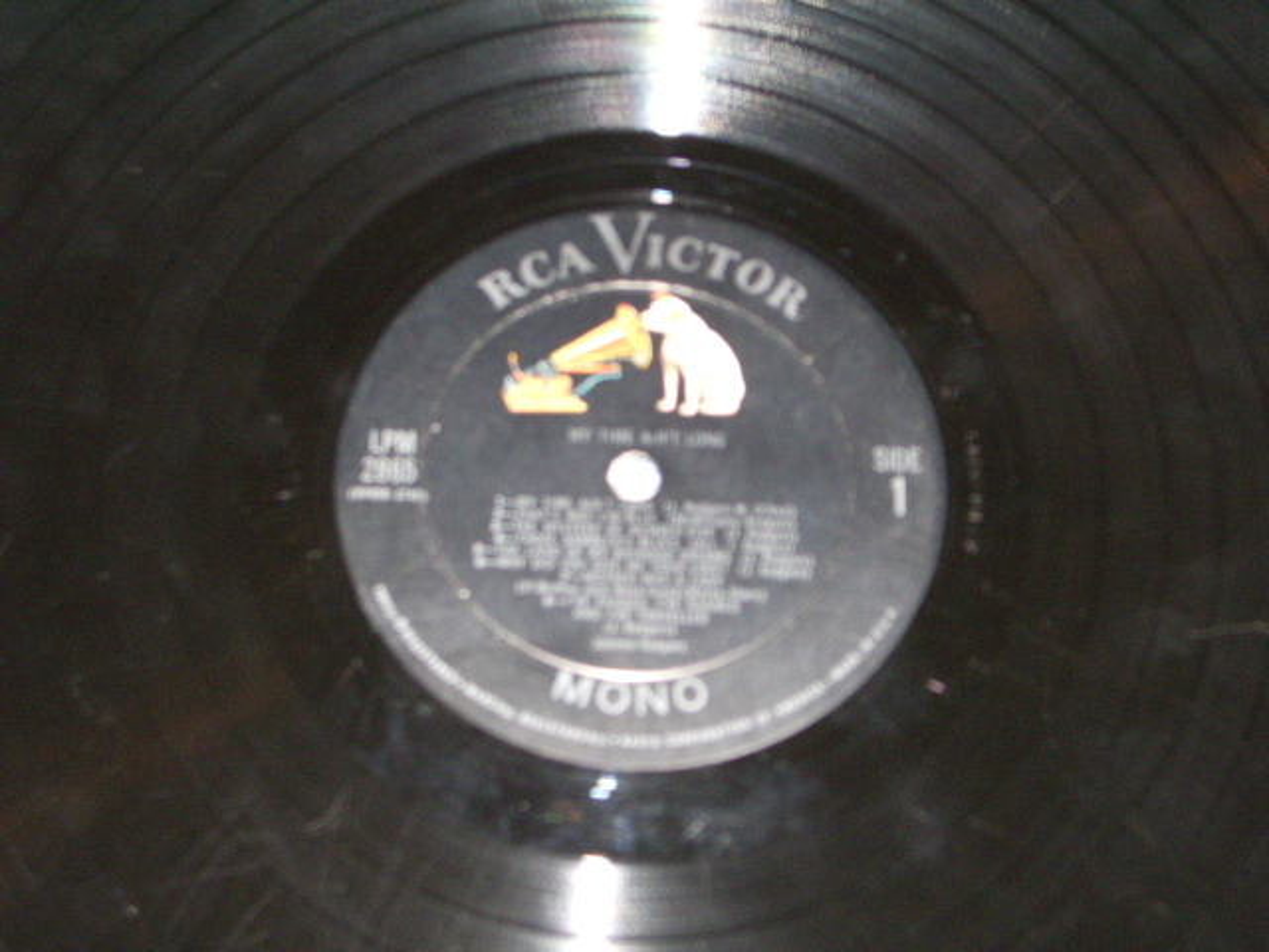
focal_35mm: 74
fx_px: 2713
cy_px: 476
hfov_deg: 26.3
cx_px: 634
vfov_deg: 19.9
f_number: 3.9
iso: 160
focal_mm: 12.2
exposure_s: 1/50
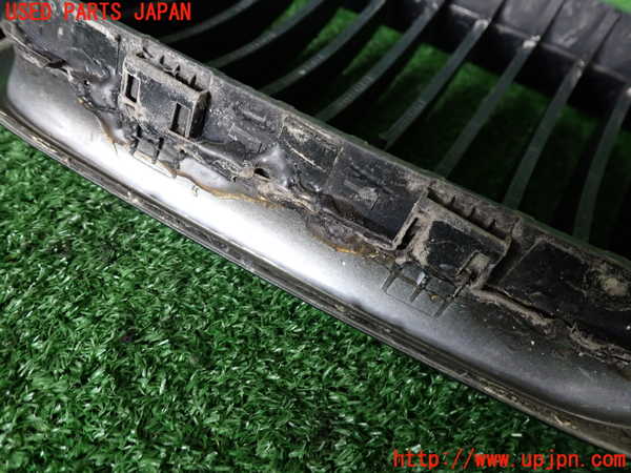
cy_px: 236
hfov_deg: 60.0
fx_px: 547
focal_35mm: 30
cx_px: 316
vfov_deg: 46.8
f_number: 2.3
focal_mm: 5.4
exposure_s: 1/30
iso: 320
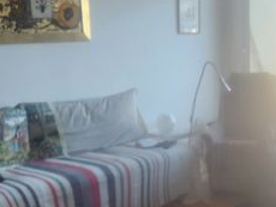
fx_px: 479
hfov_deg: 30.2
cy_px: 112
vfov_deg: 24.5
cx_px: 269
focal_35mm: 60
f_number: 1.8
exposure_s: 1/180
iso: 160
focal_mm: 5.4
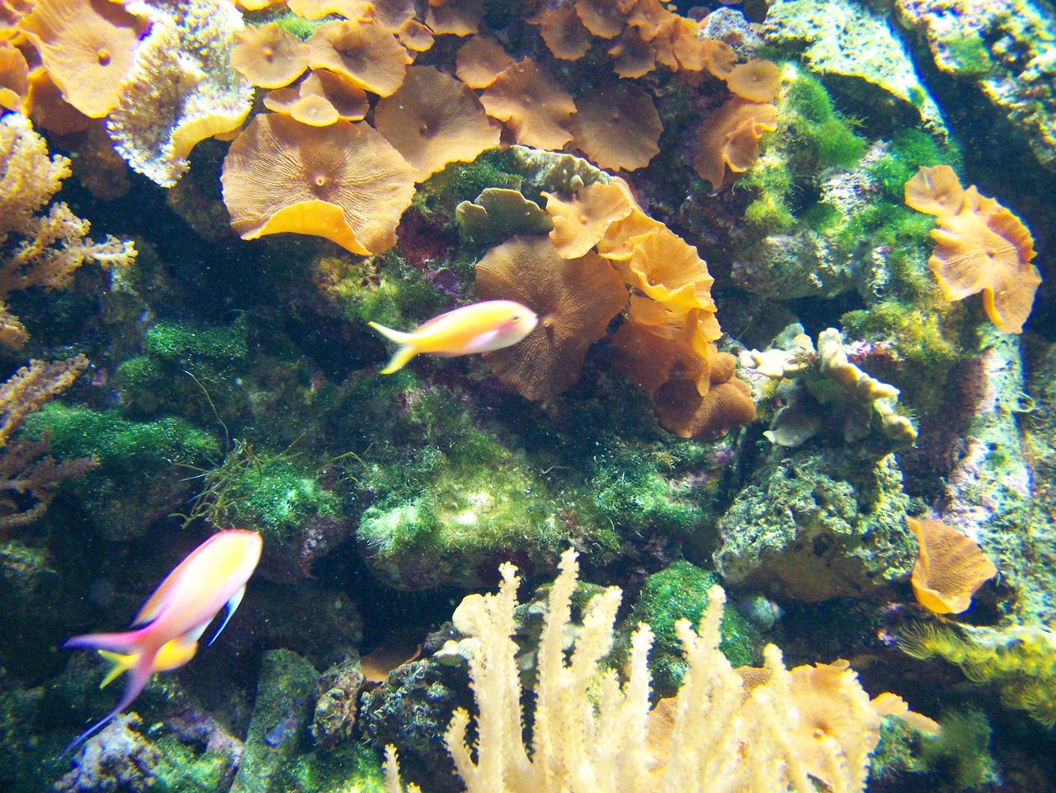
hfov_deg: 49.0
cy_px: 396
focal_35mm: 38
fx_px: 1160
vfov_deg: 37.7
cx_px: 528
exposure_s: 1/30
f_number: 2.8
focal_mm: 6.3
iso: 400
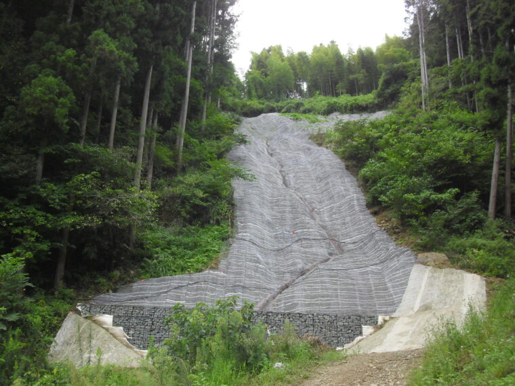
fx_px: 565
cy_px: 193
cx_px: 258
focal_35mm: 38
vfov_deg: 37.7
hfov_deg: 49.0
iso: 100
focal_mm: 6.2
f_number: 2.8
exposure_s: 1/400
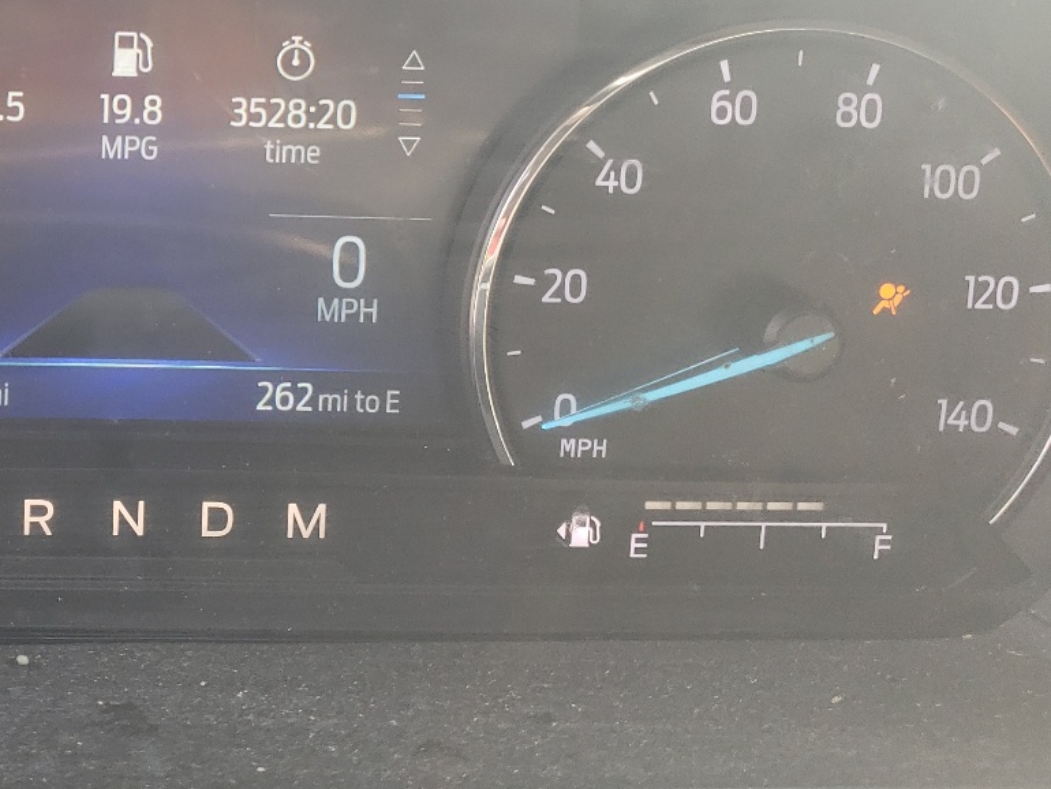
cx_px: 90
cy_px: 139
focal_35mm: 54
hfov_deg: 33.5
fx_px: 1640
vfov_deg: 26.5
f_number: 1.5
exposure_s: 1/109
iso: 50
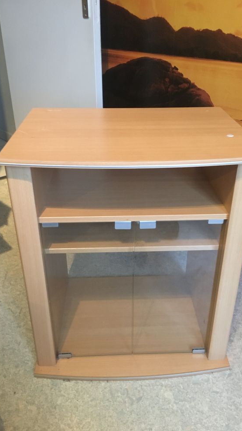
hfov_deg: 36.7
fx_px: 365
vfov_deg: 61.0
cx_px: 130
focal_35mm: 32
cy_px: 217
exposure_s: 1/17
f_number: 2.2
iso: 400
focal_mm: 4.15
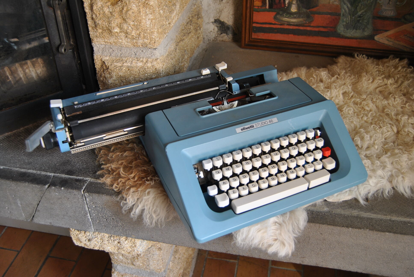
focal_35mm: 34
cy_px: 138
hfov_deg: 55.0
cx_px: 207
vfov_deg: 38.5
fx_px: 397
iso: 200
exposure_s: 1/30
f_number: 3.8
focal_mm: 23
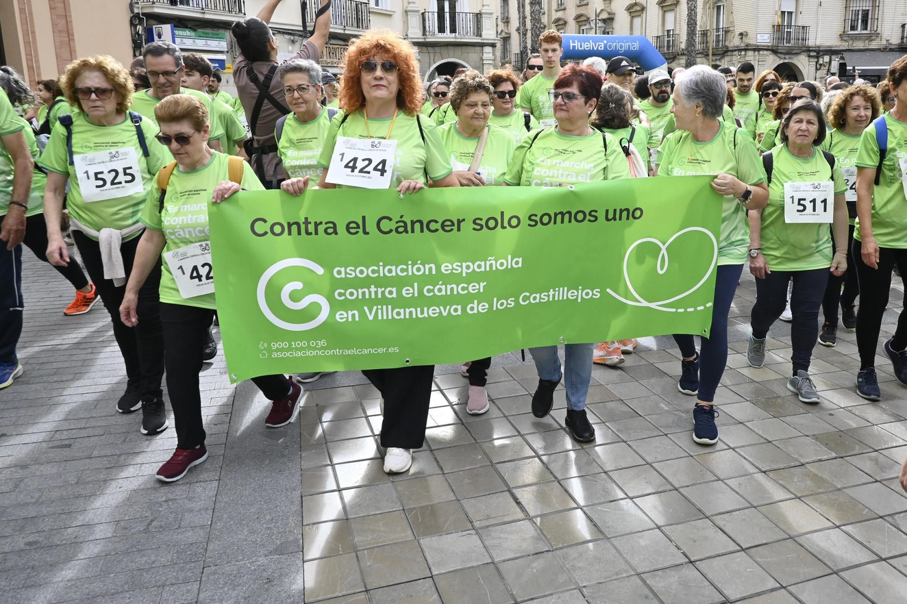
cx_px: 517
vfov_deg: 44.7
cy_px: 244
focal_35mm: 29
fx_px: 730
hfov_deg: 63.4
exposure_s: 1/1600
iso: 800
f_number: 5
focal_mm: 16
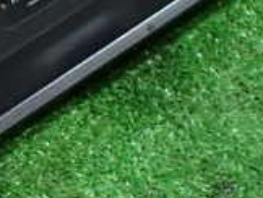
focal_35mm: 111
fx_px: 845
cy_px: 93
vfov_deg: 13.4
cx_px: -75
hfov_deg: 16.7
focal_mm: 5.4
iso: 800
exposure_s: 1/80
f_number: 2.3
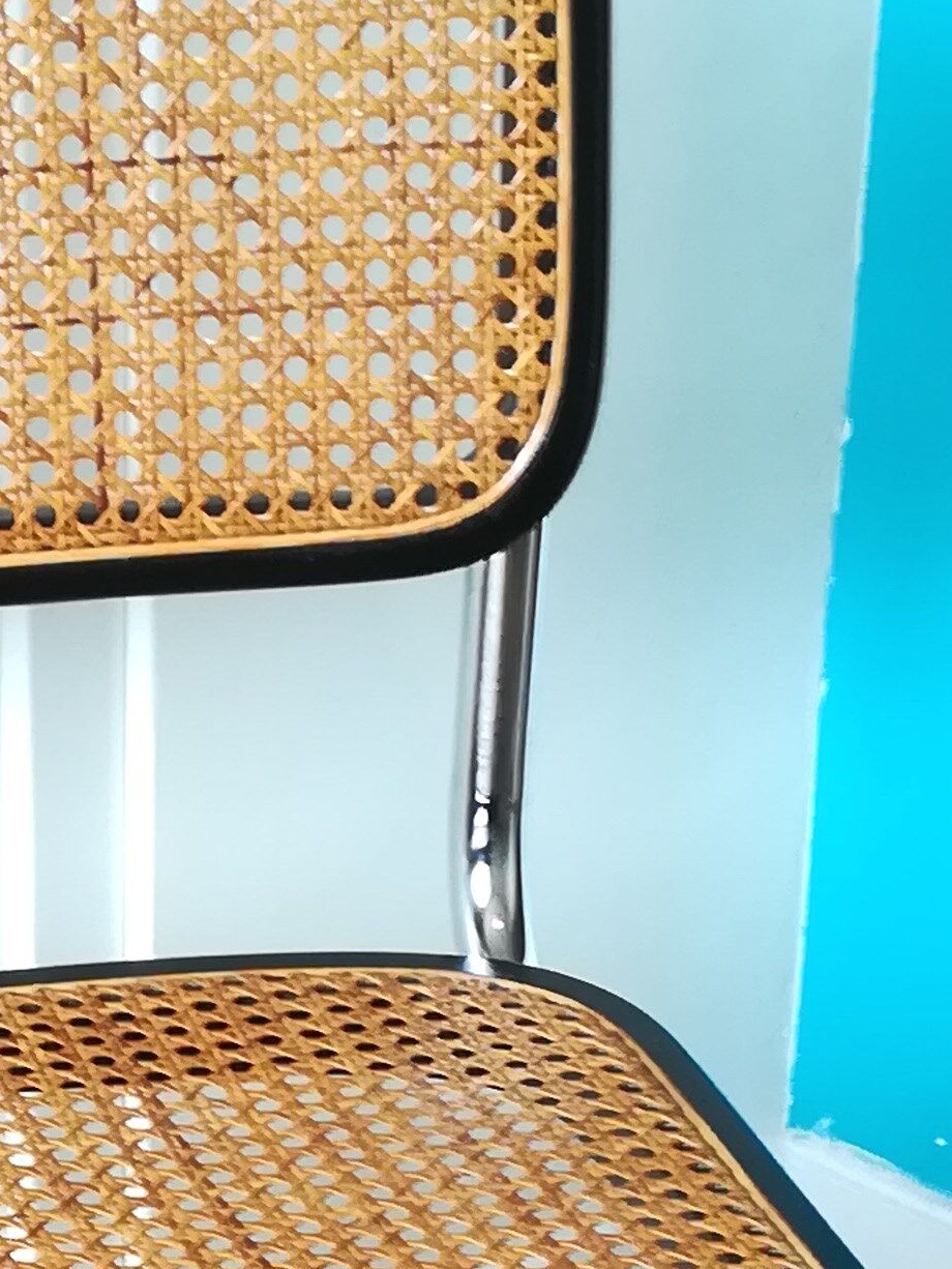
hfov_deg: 13.3
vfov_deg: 17.5
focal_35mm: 110
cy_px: 1279
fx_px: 4032
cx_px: 40
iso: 125
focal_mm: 3.83
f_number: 2.2
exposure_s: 1/30
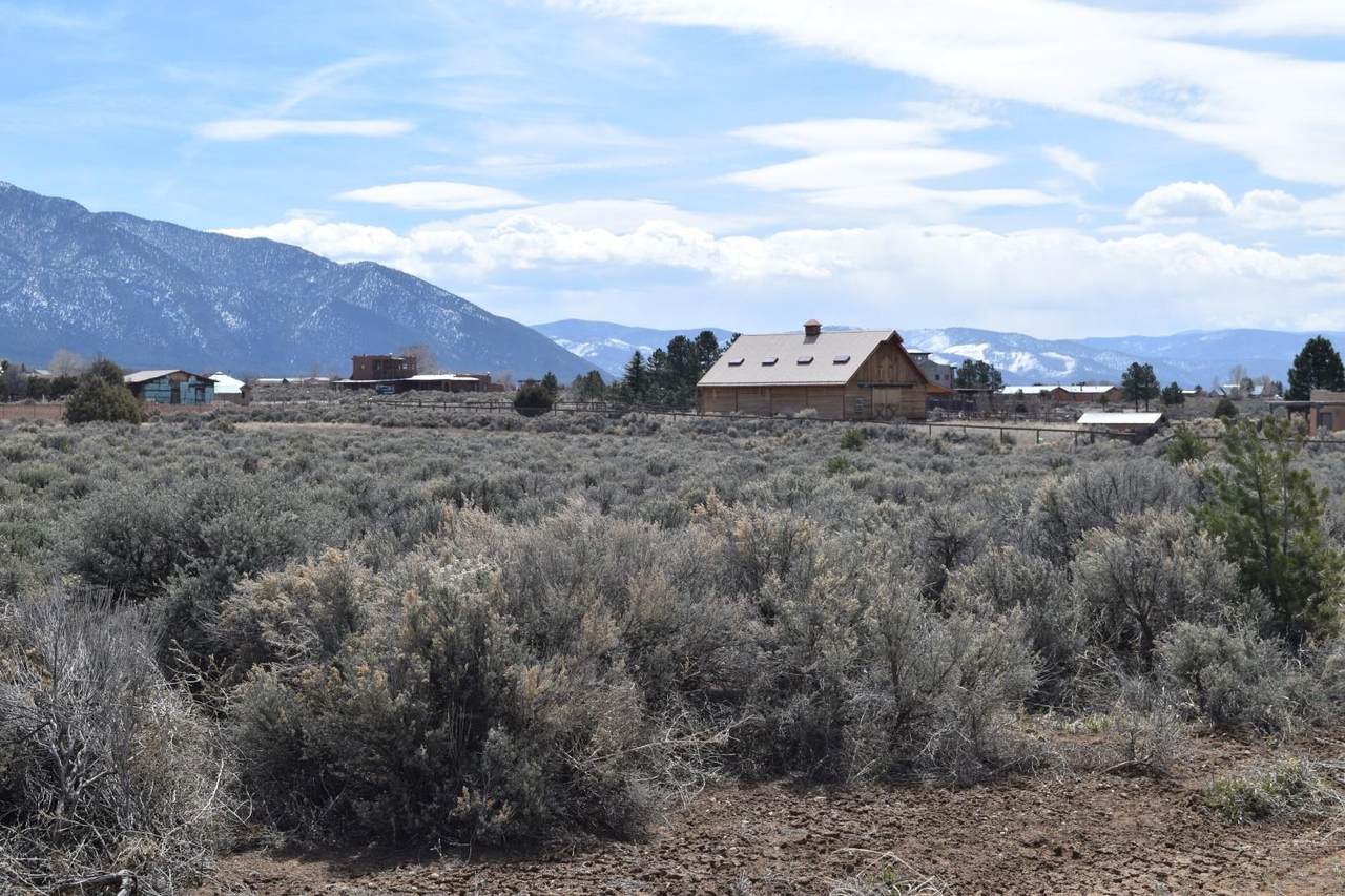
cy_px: 448
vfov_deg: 26.5
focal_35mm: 51
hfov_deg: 38.9
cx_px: 672
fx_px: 1905
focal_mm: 34
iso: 200
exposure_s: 1/400
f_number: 10
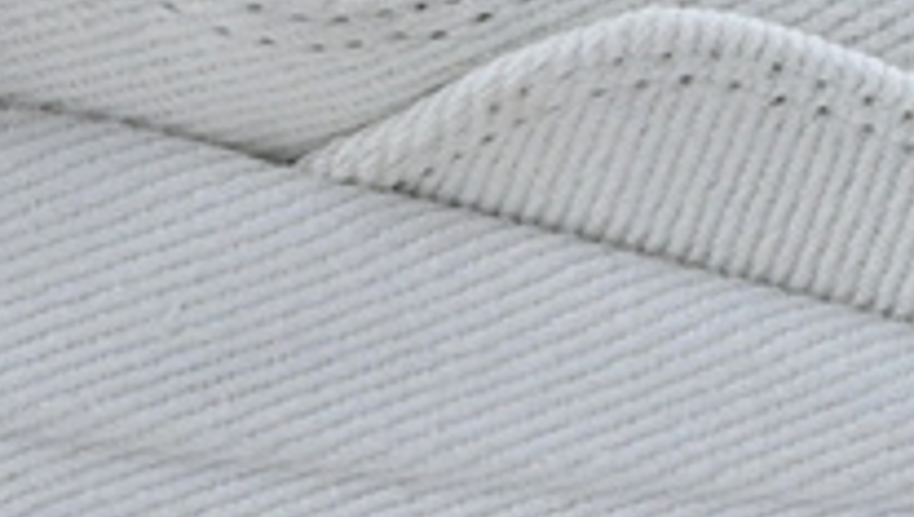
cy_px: -190
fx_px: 7280
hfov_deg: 7.2
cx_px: 503
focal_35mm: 300
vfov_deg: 4.0
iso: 1000
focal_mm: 33
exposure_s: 1/200
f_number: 10
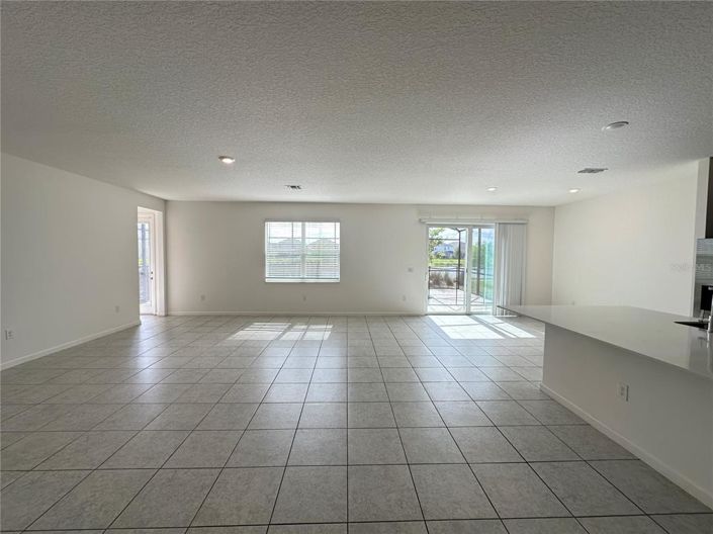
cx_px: 356
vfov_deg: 85.6
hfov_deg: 102.1
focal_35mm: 14
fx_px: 288
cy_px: 267
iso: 40
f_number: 2.2
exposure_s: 1/143
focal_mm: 2.22
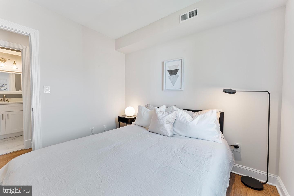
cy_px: 98
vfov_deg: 81.2
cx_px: 147
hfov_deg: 104.3
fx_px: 114
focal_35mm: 14
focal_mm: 14
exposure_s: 1/6
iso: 320
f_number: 11
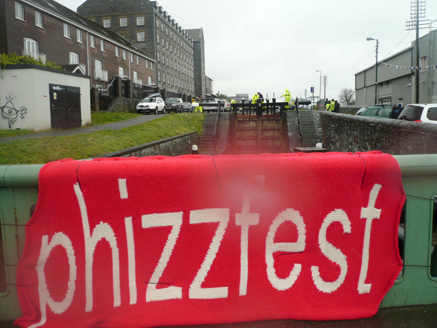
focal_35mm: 28
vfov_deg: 49.7
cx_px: 218
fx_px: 353
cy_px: 164
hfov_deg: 63.4
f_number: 2.8
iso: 100
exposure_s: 1/200
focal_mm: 4.6
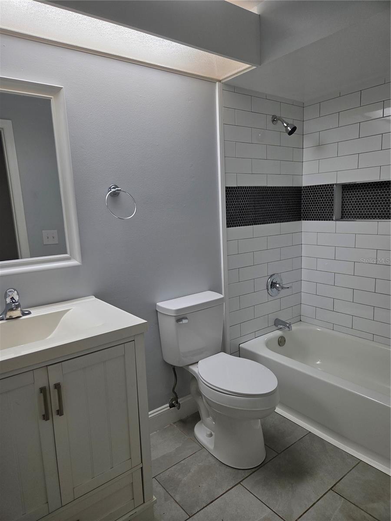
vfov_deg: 73.9
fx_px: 346
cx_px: 196
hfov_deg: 58.9
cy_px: 260
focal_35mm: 23
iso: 100
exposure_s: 1/120
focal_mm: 5.4
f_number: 1.8
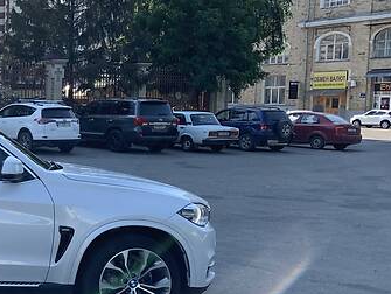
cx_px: -54
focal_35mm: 62
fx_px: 701
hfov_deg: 28.0
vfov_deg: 23.6
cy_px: 181
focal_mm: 4.2
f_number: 1.8
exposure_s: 1/481
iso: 25
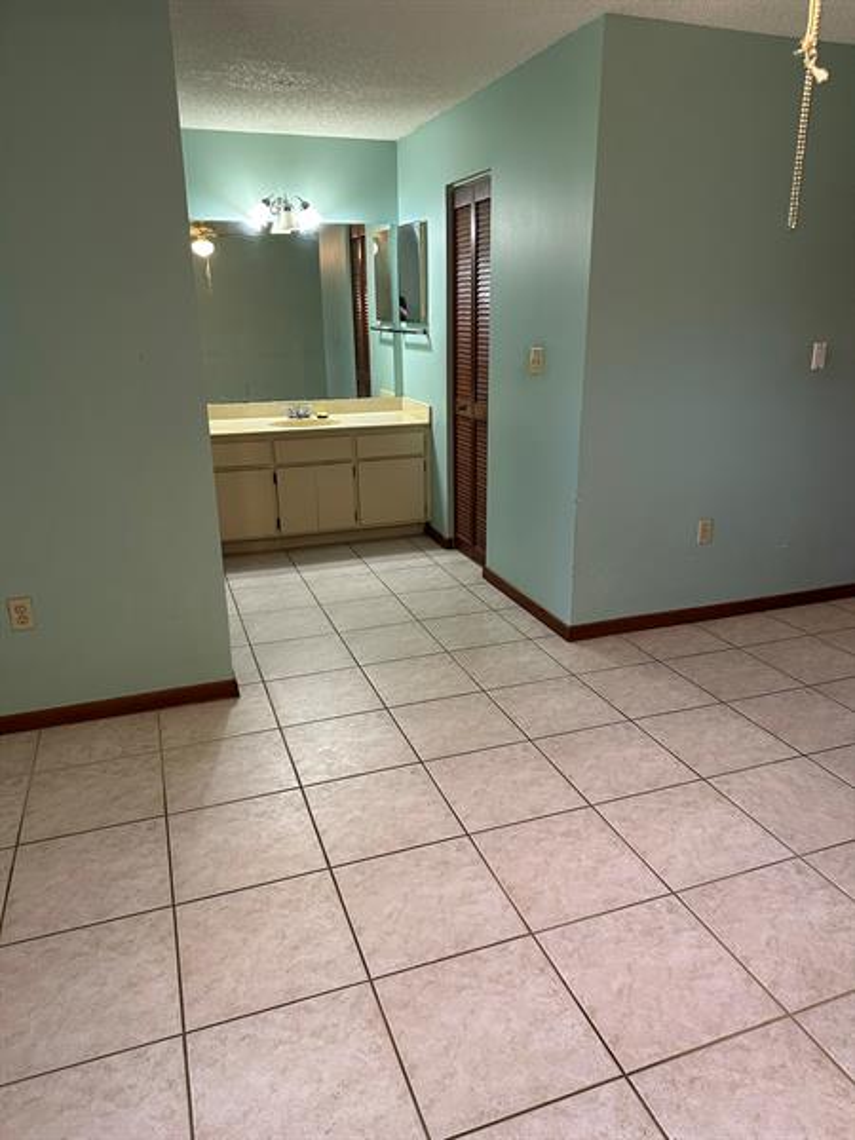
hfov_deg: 56.8
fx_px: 790
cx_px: 428
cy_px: 570
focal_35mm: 24
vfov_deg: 71.6
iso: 250
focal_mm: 6.86
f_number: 1.78
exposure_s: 1/60
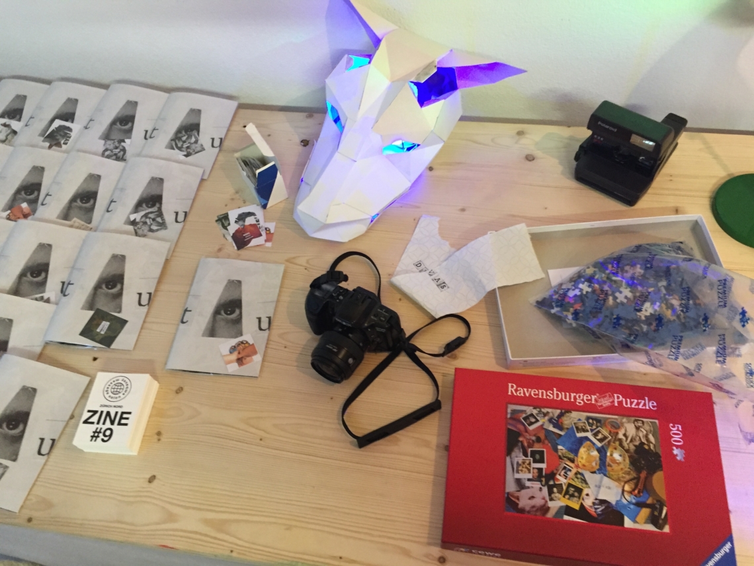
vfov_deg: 48.2
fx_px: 632
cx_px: 377
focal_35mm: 29
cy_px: 283
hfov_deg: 61.7
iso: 250
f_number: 2.2
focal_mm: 4.15
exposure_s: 1/20
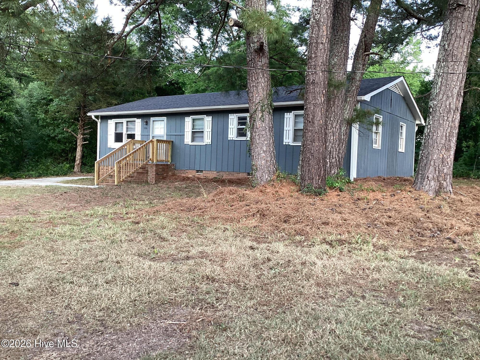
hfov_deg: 58.4
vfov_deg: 45.4
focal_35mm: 31
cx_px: 240
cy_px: 180
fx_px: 430
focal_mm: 3.3
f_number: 2.4
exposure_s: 1/120
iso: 40
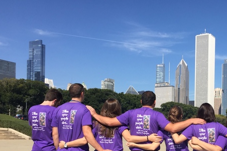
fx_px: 303
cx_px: 175
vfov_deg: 27.4
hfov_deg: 39.8
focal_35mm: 48
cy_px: 126
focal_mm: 4.15
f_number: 2.2
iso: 32
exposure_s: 1/1980
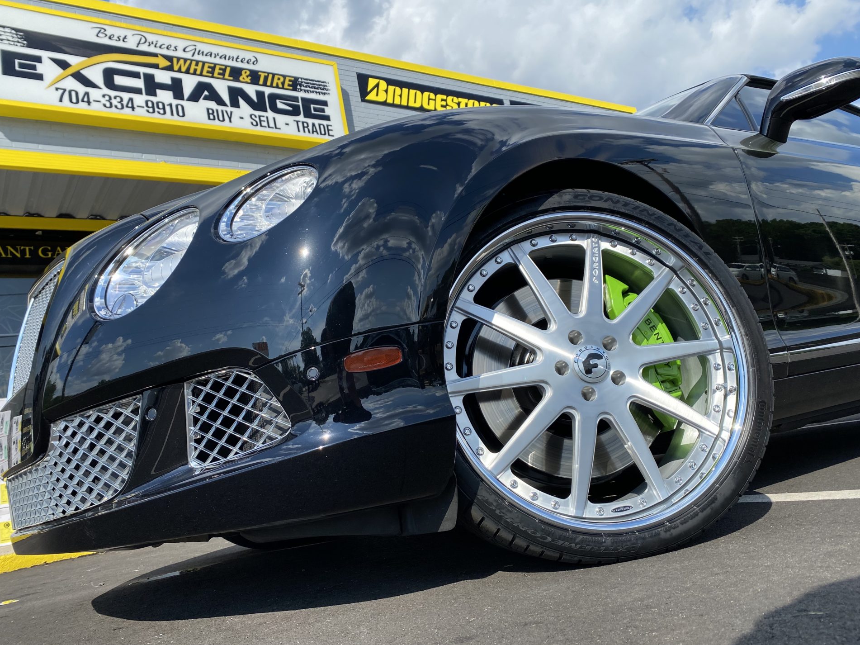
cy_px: 311
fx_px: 696
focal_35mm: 28
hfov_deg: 63.4
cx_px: 420
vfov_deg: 49.7
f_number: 1.8
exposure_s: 1/2755
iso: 32
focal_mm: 4.25
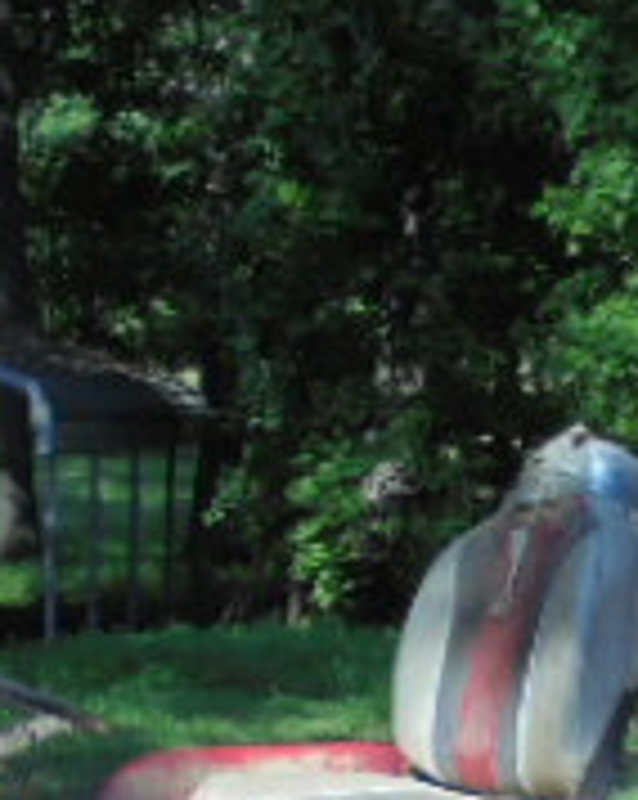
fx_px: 2412
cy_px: 1070
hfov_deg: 14.5
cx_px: -184
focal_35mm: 102
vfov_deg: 17.5
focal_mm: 5.3
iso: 100
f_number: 3.7
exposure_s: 1/320
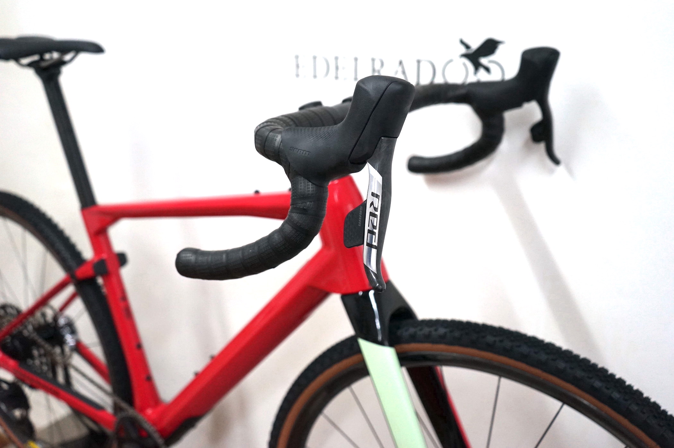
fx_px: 636
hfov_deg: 55.8
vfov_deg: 38.8
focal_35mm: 34
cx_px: 337
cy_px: 224
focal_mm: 34
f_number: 4
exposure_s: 1/160
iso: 2000
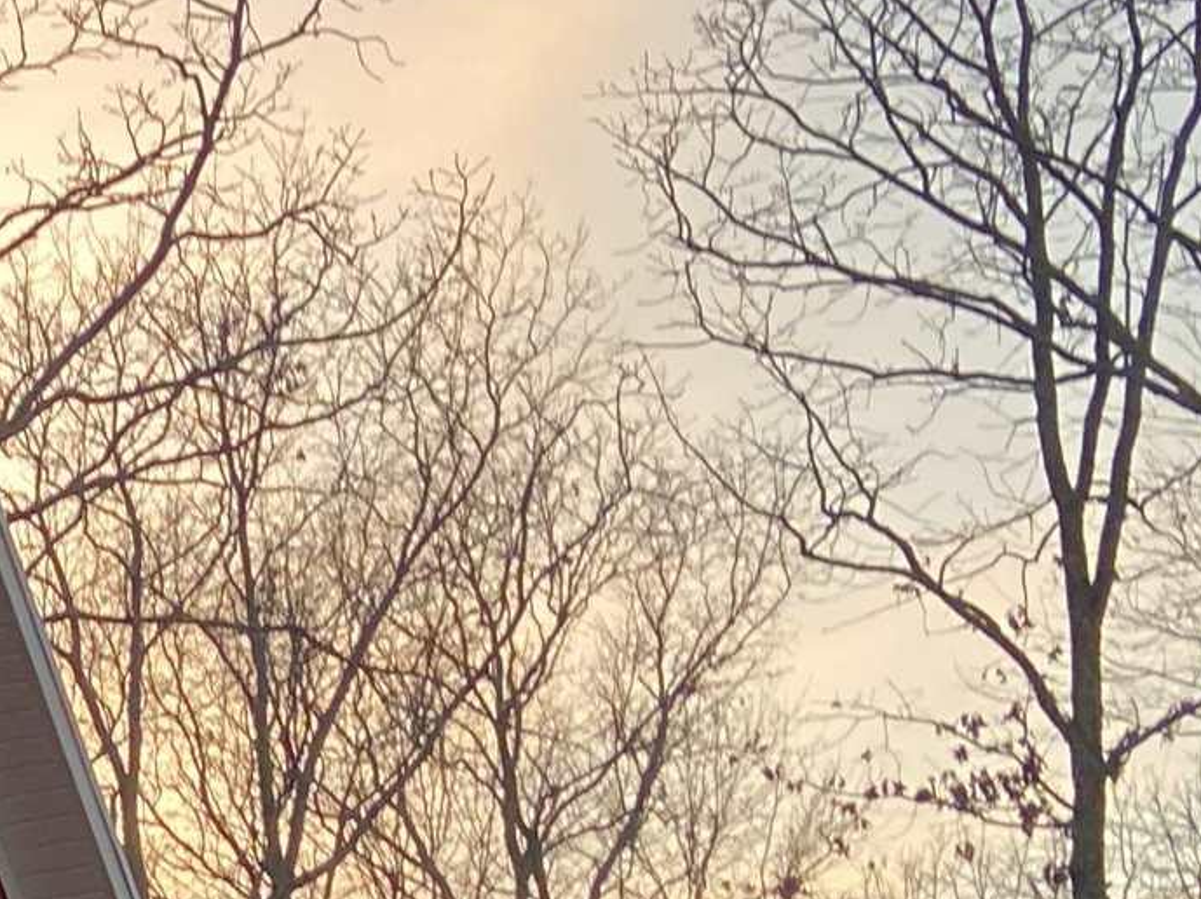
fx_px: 4023
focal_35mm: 116
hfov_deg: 15.5
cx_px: -673
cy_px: 1436
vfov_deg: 12.0
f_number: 1.8
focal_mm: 4.25
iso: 125
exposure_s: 1/120
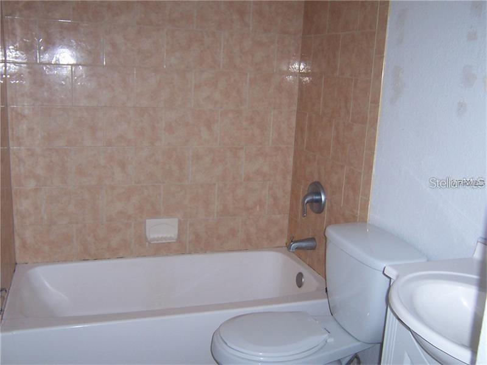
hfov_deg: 51.4
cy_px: 182
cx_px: 244
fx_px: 506
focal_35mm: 36
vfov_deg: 39.7
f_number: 2.8
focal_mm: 5.6
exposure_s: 1/60
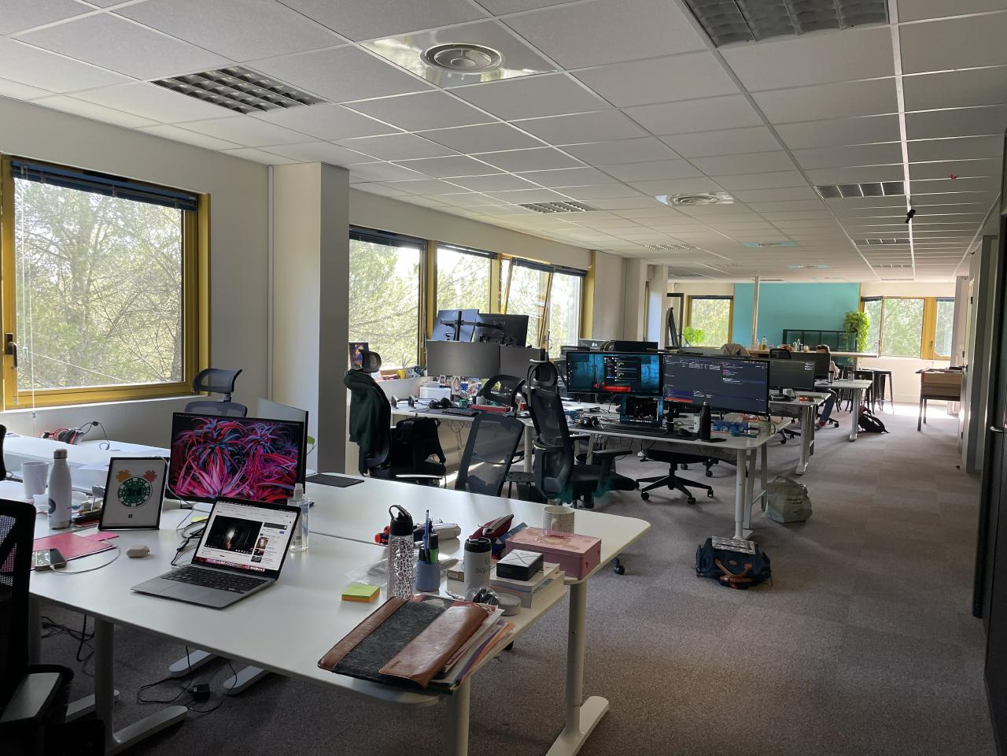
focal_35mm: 26
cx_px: 504
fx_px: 756
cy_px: 378
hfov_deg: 67.3
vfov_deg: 53.1
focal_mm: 4.2
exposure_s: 1/100
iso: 100
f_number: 1.6
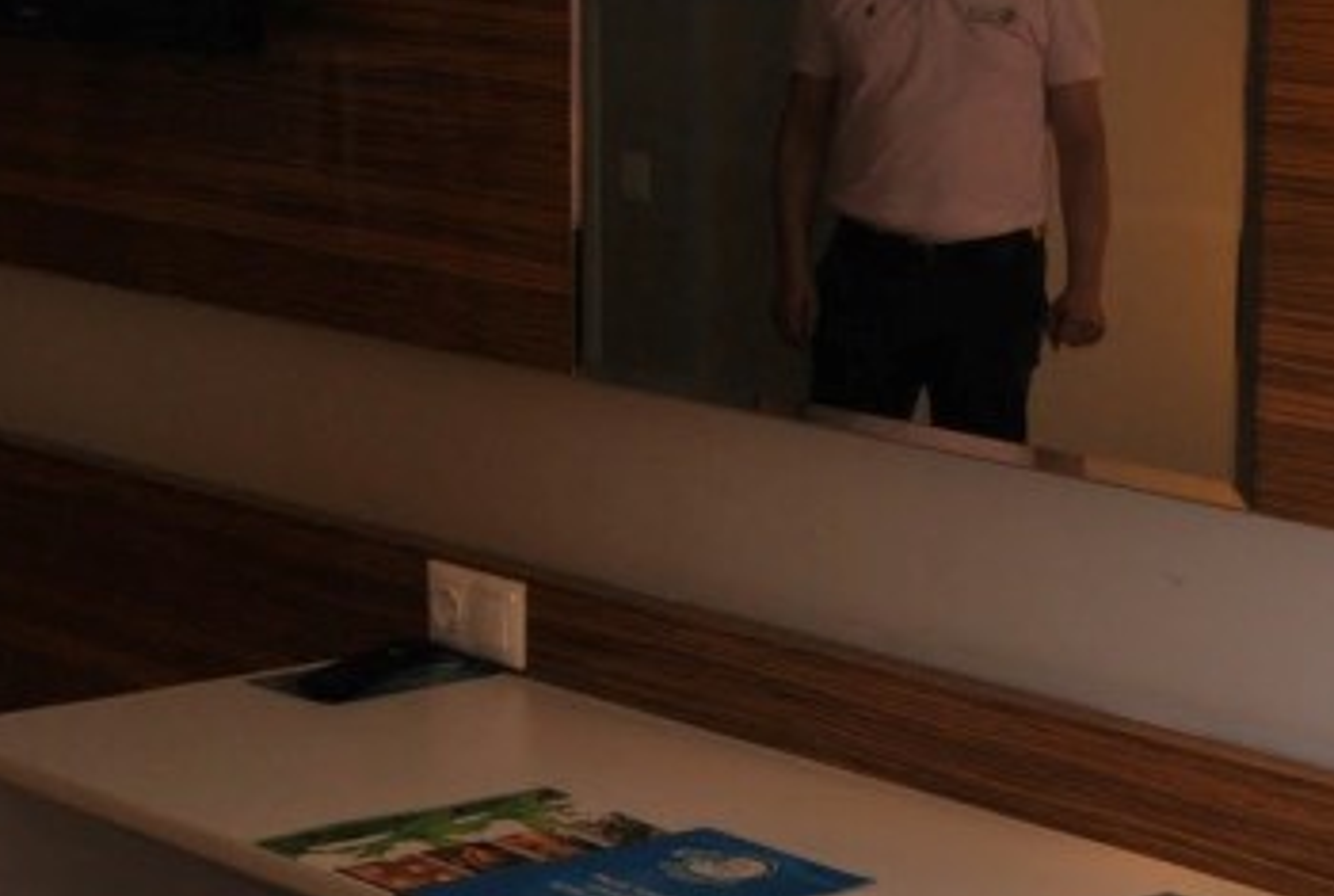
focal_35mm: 108
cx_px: 1294
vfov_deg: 12.7
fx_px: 4011
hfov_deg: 18.5
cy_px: 652
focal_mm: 22
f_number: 4.5
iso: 200
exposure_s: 1/60
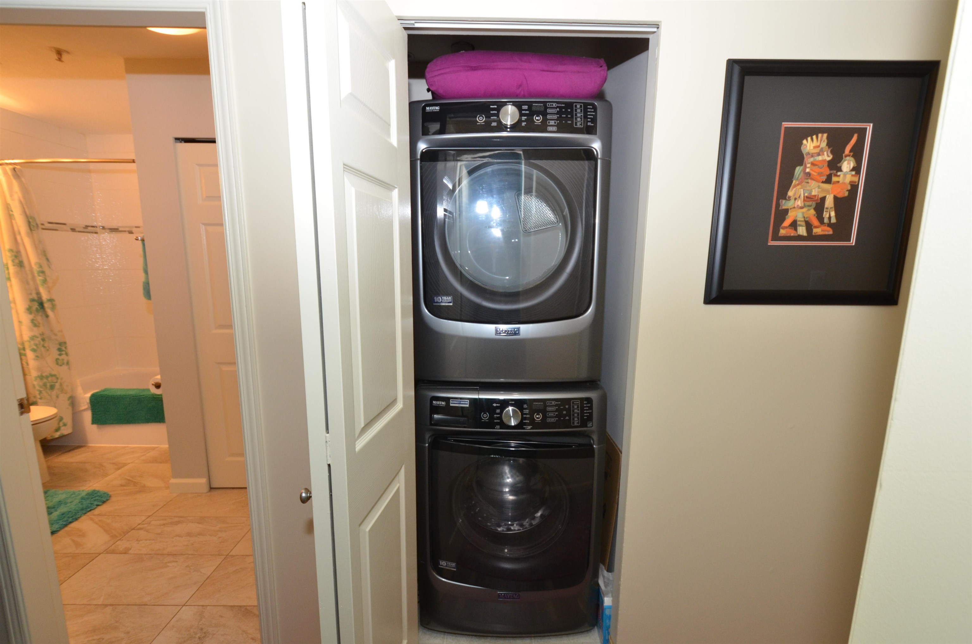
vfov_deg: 77.1
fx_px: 404
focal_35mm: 15
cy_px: 322
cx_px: 486
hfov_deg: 100.5
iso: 800
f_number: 7.1
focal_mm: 10
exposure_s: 1/60
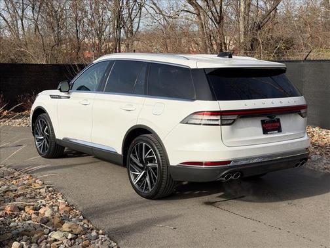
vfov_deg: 30.3
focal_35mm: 48
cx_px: 165
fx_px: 458
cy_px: 124
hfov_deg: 39.7
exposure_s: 1/5587
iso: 64
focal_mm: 6.76
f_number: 1.78
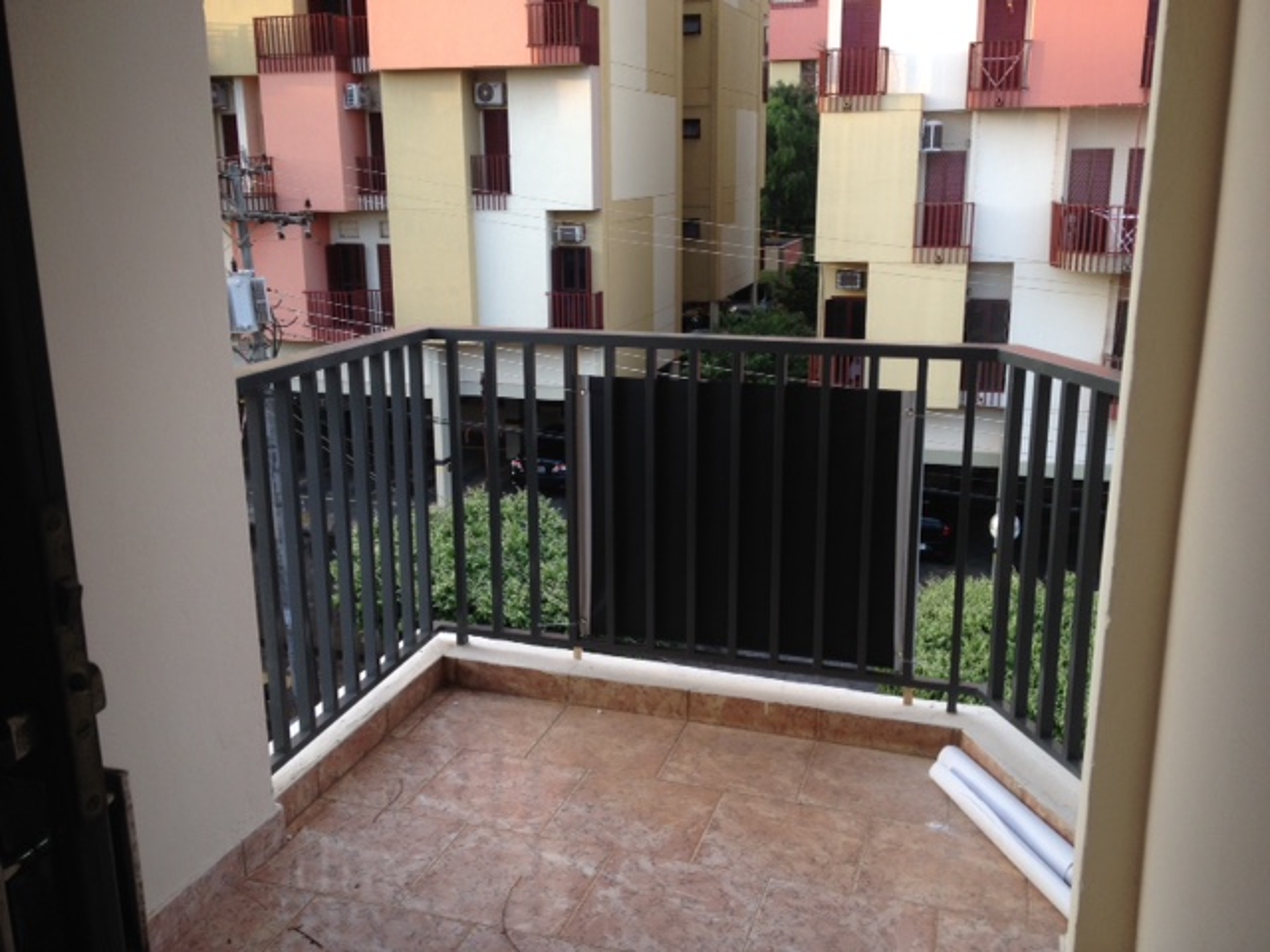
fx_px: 1284
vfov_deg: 40.7
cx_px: 635
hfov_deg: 52.6
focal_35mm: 35
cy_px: 476
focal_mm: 4.28
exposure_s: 1/61
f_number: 2.4
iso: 50
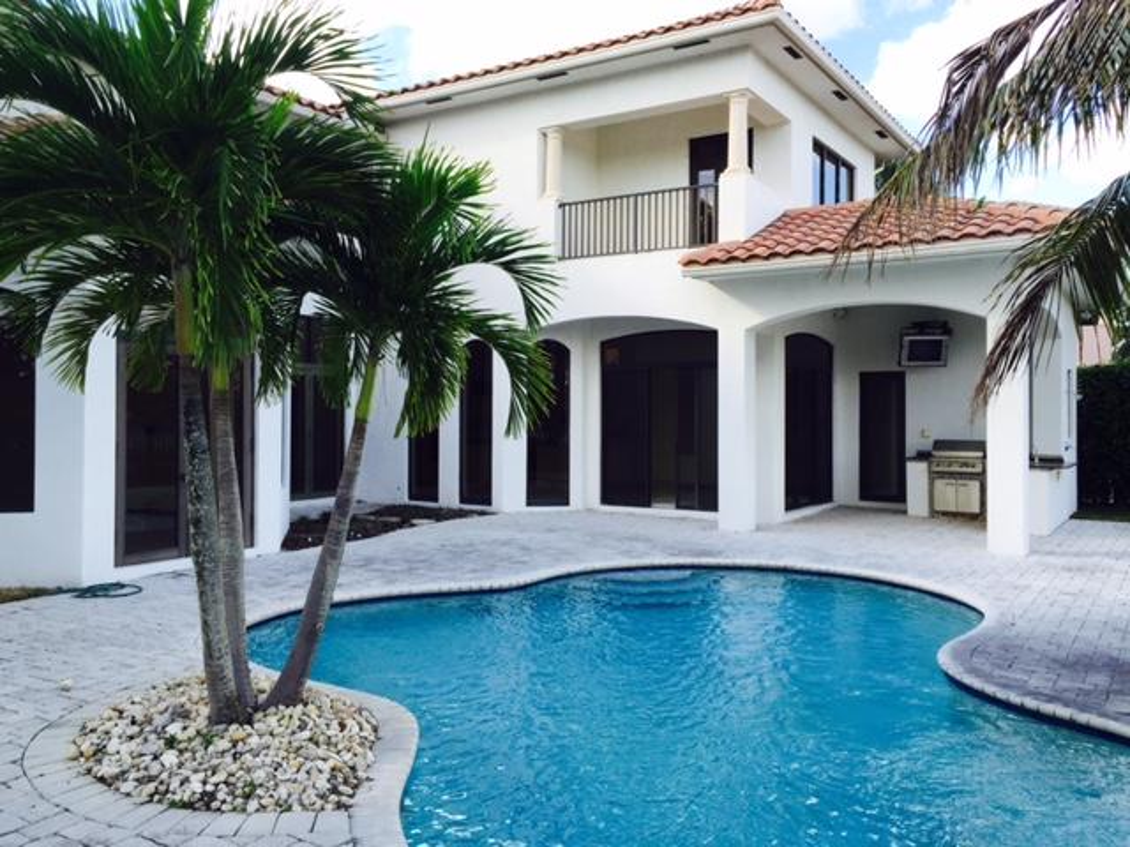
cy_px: 424
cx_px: 565
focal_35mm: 29
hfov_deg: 61.7
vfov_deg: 48.2
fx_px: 947
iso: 32
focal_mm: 4.15
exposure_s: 1/527
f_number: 2.2
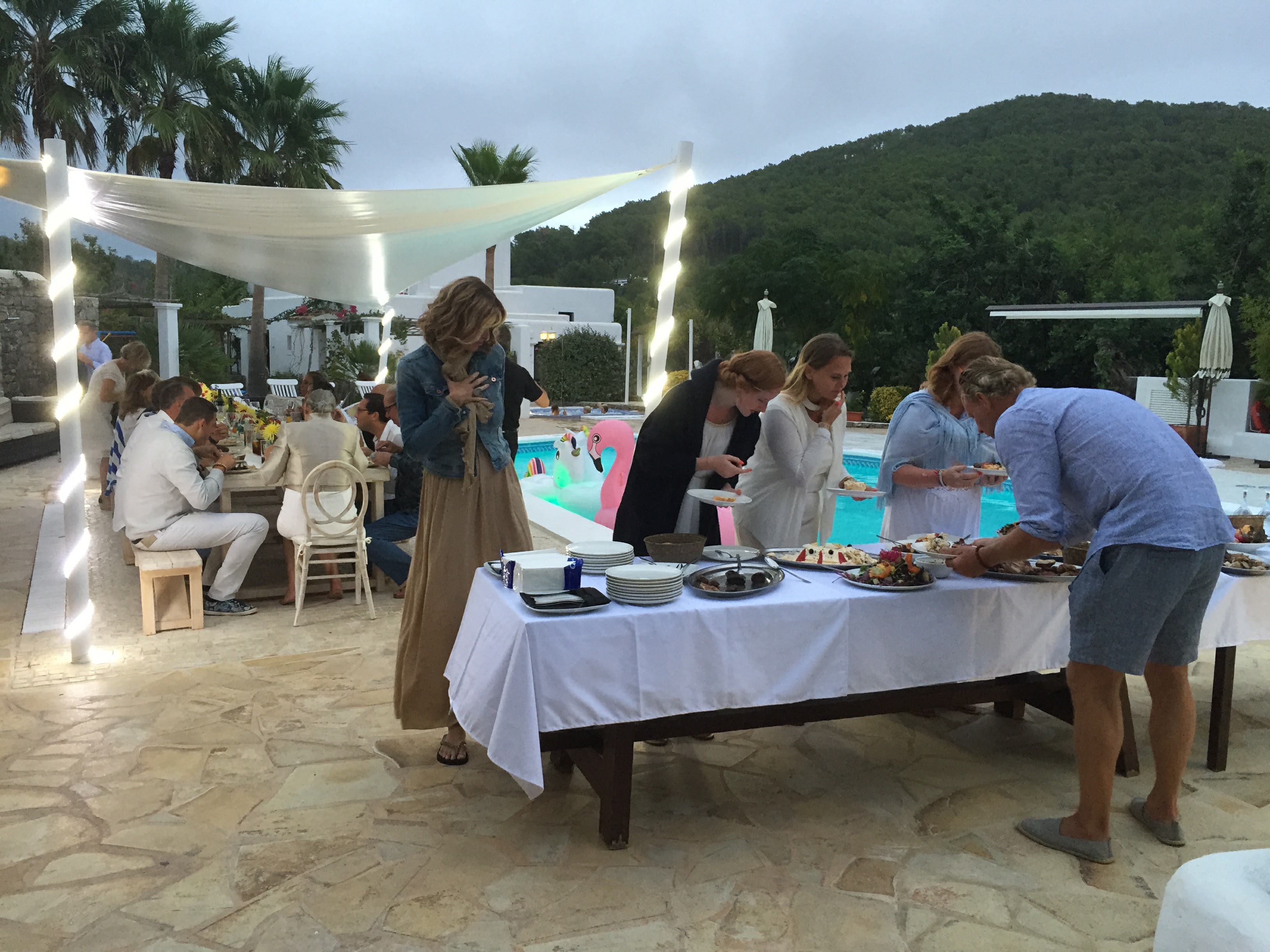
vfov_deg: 48.2
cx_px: 635
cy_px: 476
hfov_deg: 61.7
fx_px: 1064
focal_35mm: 29
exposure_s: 1/30
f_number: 2.2
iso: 100
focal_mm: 4.15
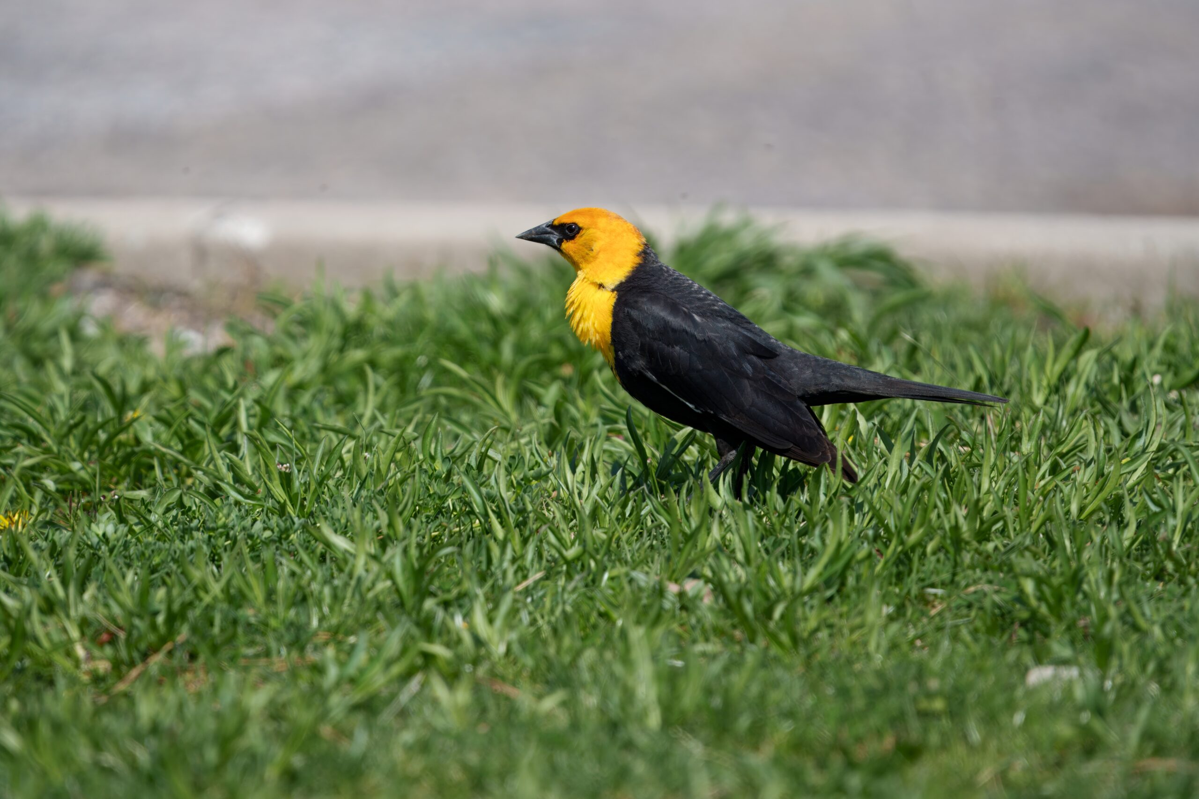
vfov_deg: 1.5
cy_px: 400
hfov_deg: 2.3
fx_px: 29974
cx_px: 600
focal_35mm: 900
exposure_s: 1/2000
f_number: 6.3
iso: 500
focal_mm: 600
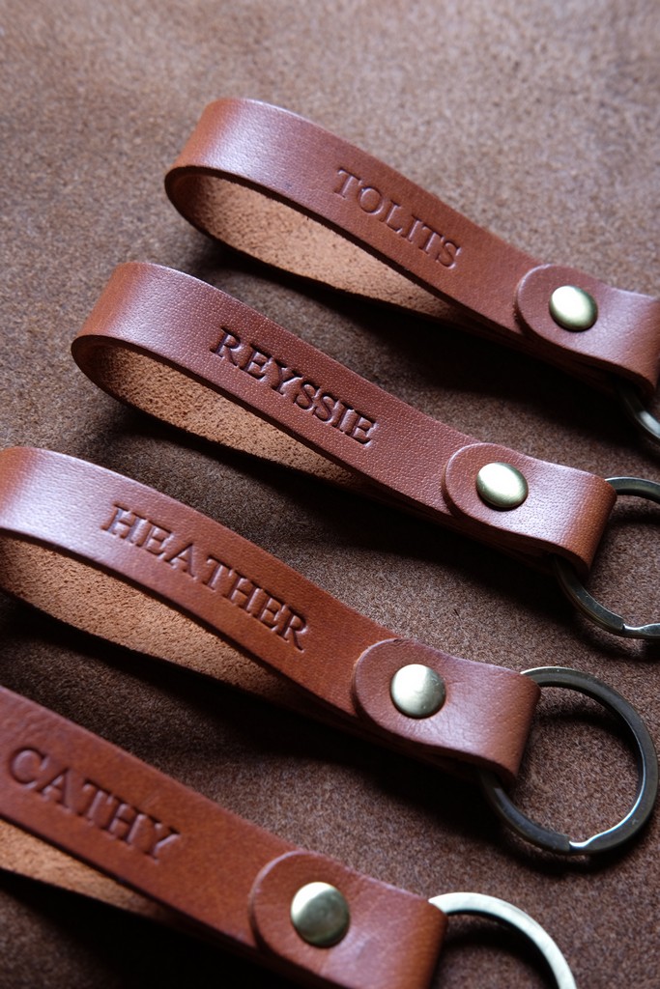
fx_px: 1457
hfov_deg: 25.5
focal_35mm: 53
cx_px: 330
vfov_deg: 37.5
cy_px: 494
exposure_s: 1/160
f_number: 8
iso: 100
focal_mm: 35
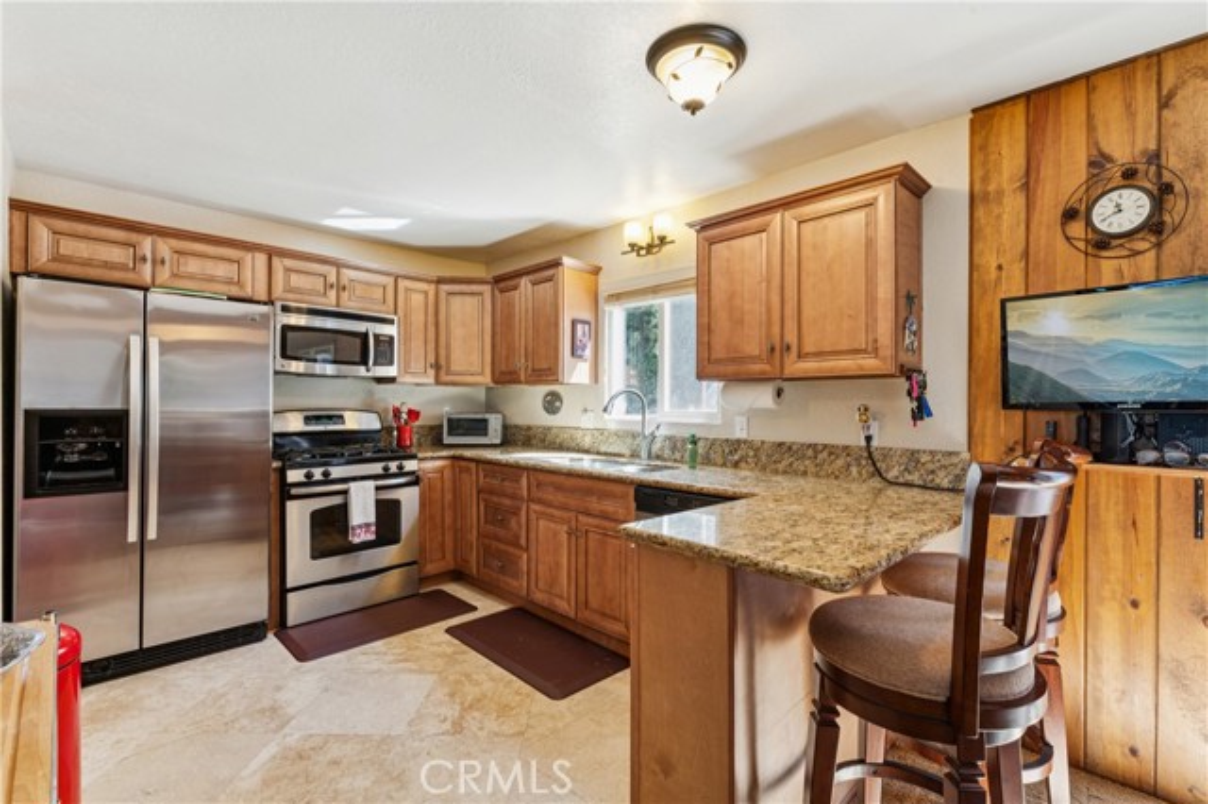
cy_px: 402
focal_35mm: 16
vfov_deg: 73.0
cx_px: 604
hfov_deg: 96.1
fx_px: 543
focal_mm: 16.2
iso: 100
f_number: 13
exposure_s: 1
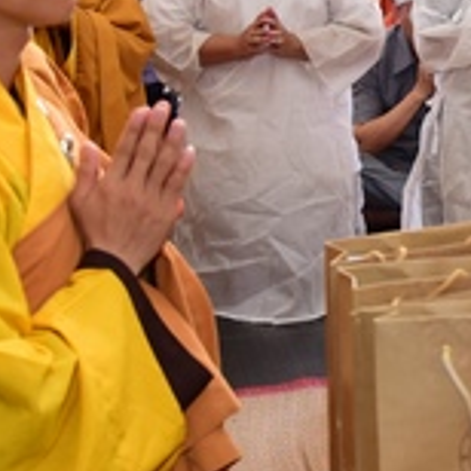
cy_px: 119
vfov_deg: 15.6
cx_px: 639
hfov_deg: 14.9
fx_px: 1709
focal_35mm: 111
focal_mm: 31
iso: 800
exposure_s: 1/100
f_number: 4.5
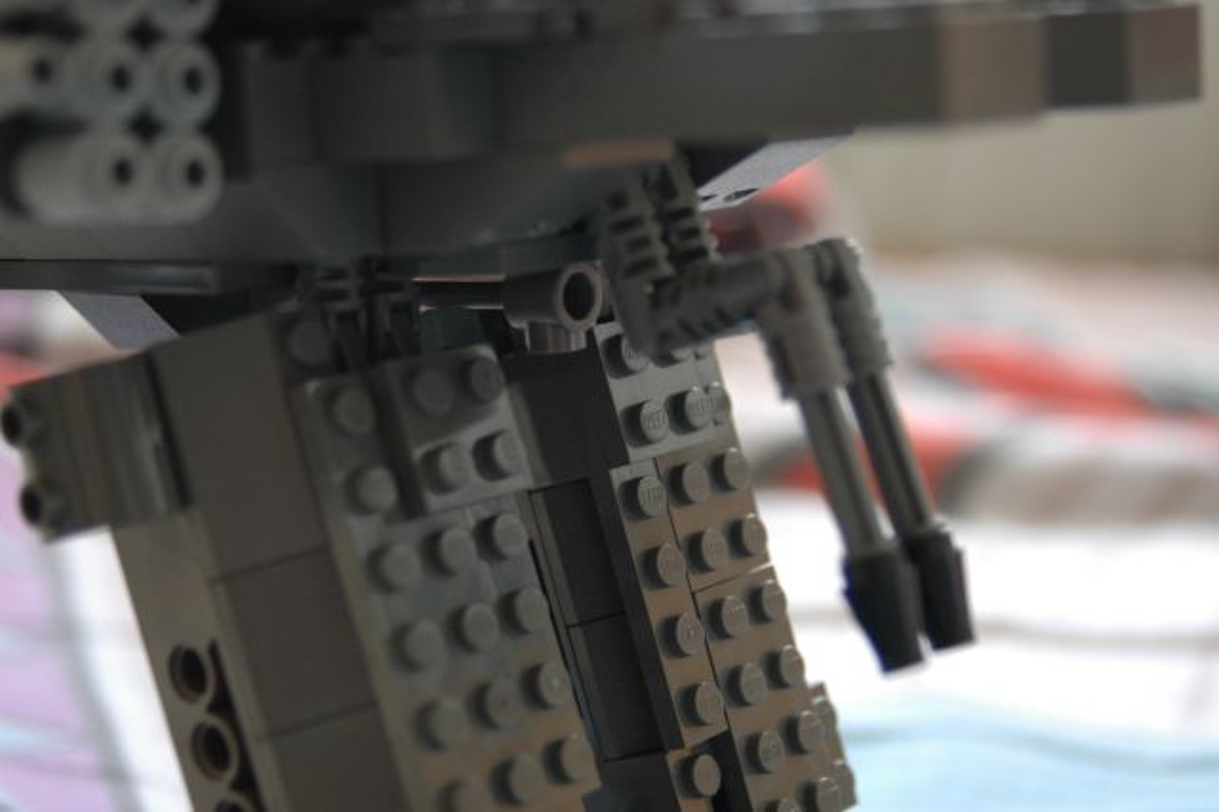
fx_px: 2437
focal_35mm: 72
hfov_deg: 28.1
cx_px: 610
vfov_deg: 18.9
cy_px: 406
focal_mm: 48
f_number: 4.2
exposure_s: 1/50
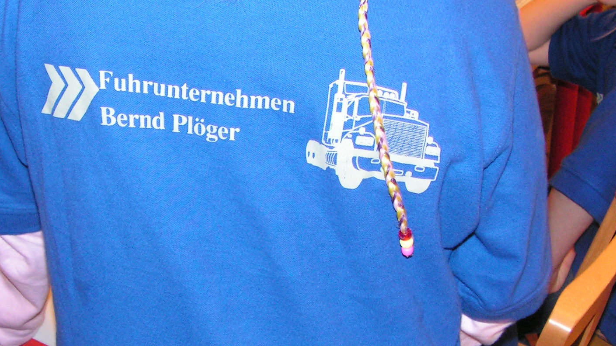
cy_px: 209
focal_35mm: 57
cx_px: 258
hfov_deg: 36.5
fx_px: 931
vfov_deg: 21.1
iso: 200
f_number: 3.2
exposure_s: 1/40
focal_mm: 6
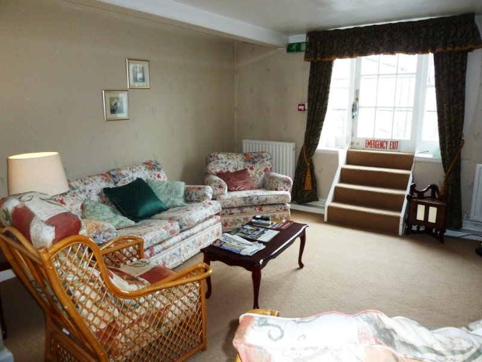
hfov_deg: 69.4
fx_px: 348
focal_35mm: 25
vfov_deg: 54.9
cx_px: 241
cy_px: 181
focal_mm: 4.1
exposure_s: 1/30
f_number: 3.3
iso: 200
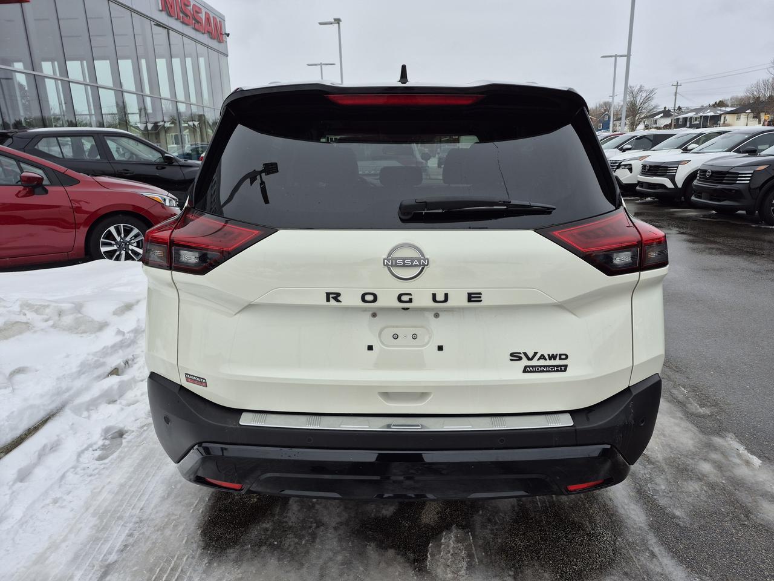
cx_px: 387
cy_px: 290
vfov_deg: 58.9
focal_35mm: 23
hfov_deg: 73.9
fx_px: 514
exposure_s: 1/888
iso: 25
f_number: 1.8
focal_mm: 5.4
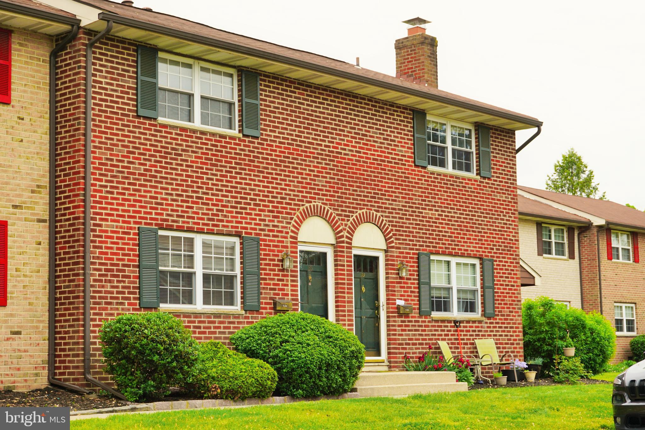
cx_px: 322
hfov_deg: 33.4
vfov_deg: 22.6
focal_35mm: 60
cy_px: 215
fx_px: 1075
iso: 100
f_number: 6.3
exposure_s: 1/80
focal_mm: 40
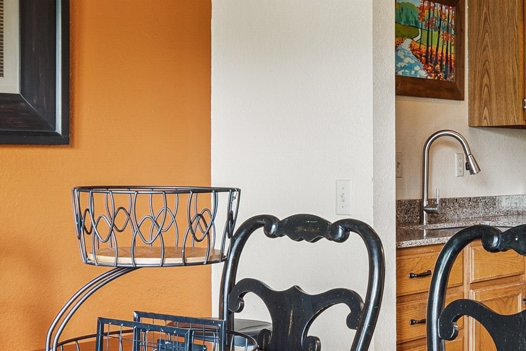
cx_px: 375
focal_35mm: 66
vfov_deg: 20.6
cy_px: 158
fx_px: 964
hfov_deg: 30.1
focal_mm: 10
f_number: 6.3
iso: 100
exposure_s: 1/2
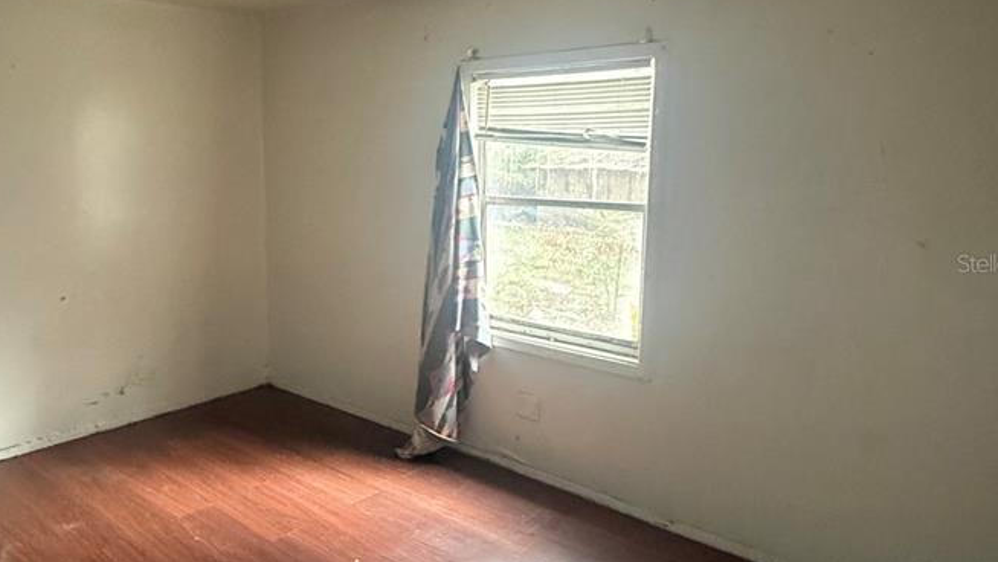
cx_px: 378
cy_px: 263
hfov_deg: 67.0
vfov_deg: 41.5
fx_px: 741
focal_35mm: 28
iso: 640
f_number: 2.2
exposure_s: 1/60
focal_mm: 2.22
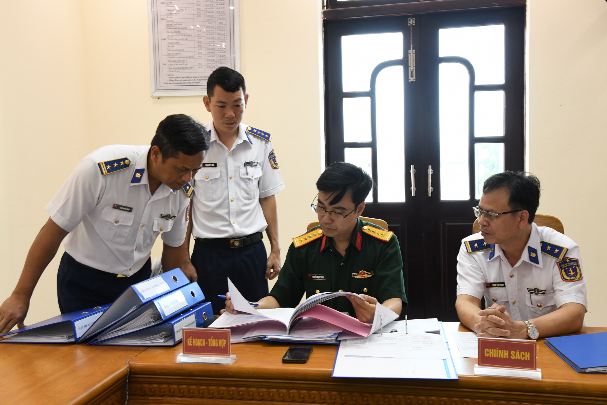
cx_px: 304
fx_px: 742
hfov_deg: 44.5
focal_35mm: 44
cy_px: 202
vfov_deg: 30.5
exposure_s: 1/30
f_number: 9
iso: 1600
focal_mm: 44
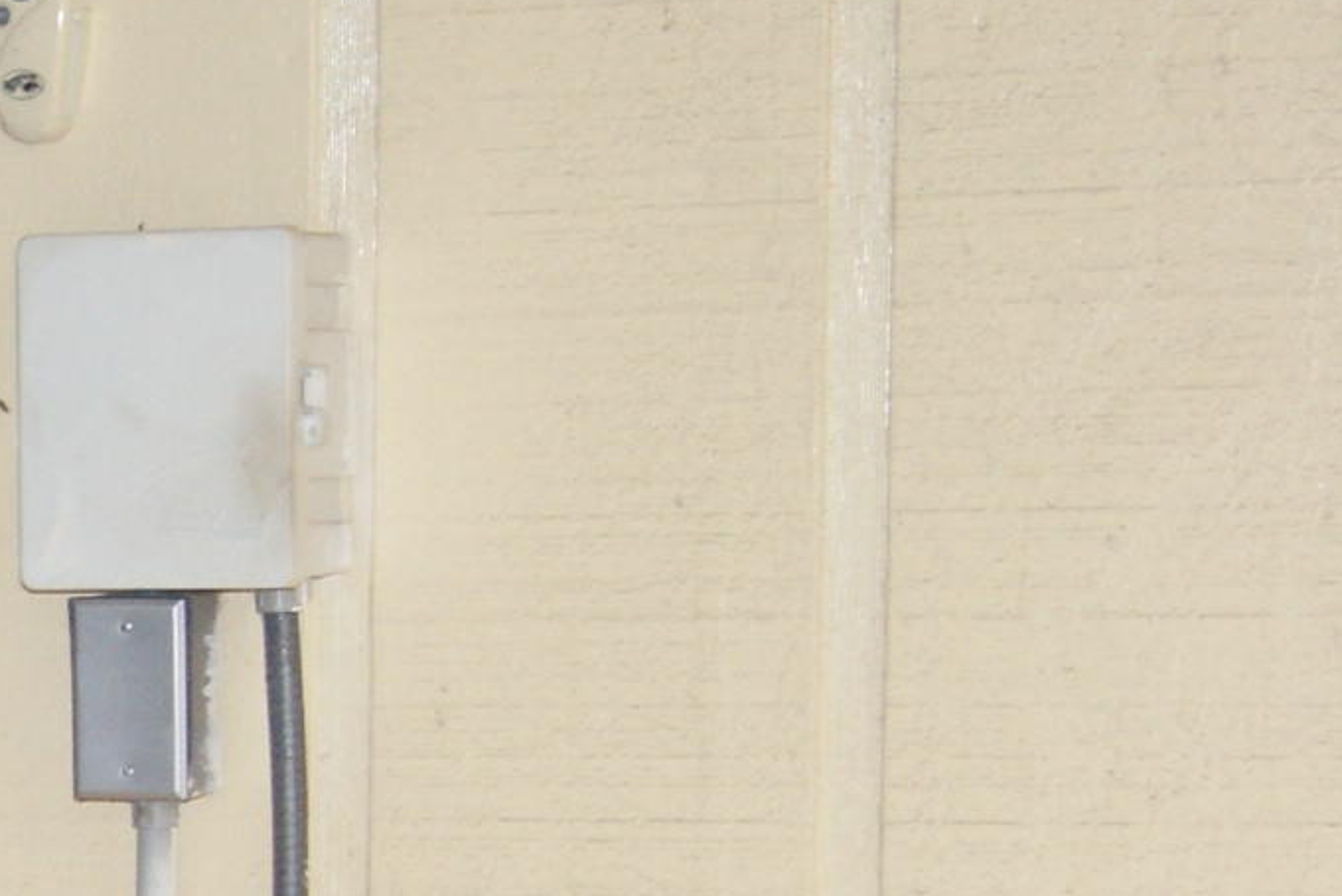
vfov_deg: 7.6
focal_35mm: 179
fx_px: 6675
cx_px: -1508
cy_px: 1314
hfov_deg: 10.4
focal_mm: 28
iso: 400
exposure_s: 1/60
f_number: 4.5
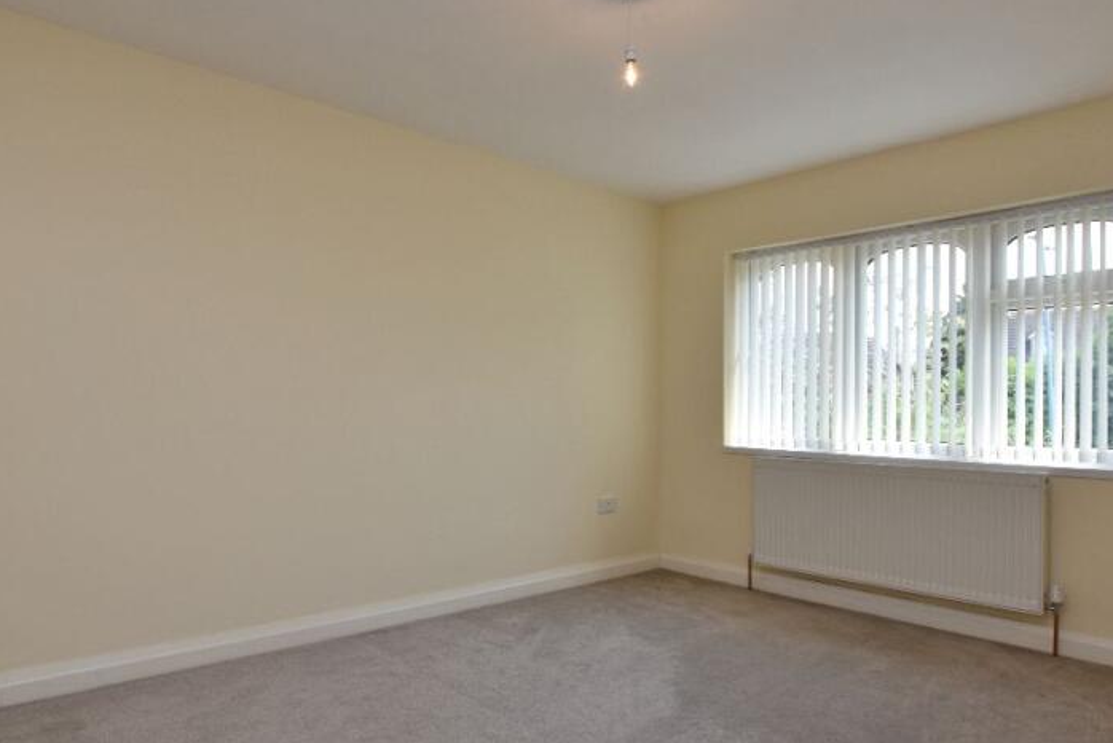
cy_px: 409
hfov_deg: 78.4
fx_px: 680
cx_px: 505
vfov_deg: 57.2
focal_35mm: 22
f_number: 5
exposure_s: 1/200
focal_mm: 10
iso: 220
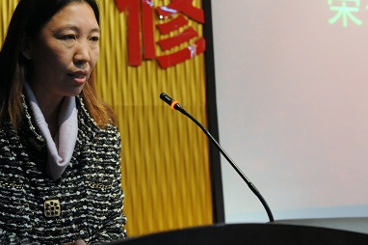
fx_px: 817
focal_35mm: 80
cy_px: 62
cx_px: 91
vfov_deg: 16.9
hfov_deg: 25.1
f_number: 4
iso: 2800
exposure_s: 1/30
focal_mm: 48
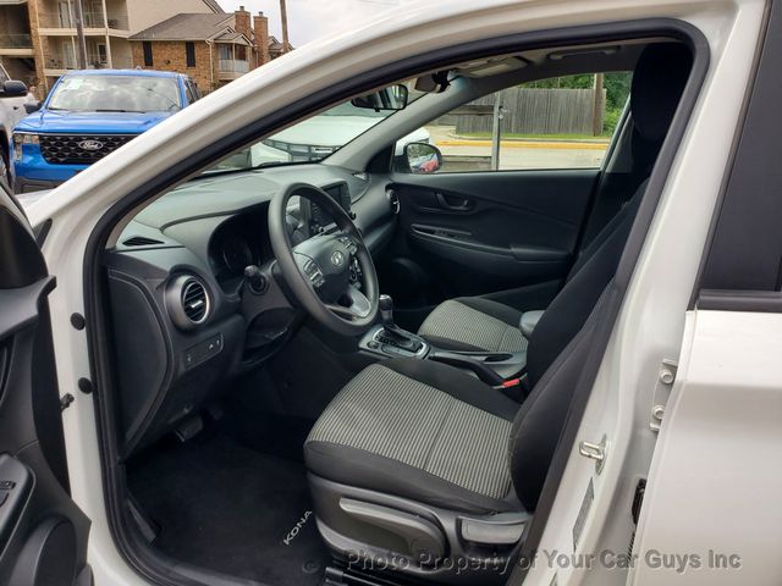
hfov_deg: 67.3
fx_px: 587
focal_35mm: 26
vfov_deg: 53.1
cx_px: 391
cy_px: 293
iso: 50
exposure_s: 1/779
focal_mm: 4.3
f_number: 2.4
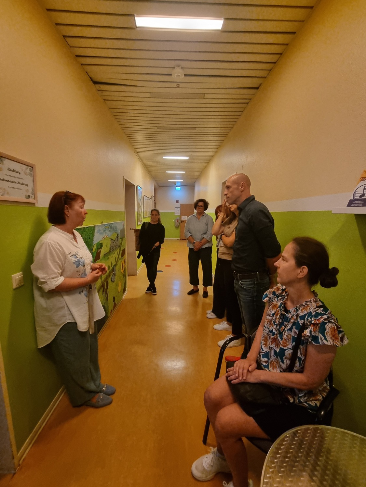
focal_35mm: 13
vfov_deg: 106.2
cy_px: 244
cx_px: 183
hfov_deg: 89.9
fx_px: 183
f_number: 2.2
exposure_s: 1/25
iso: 800
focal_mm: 2.2
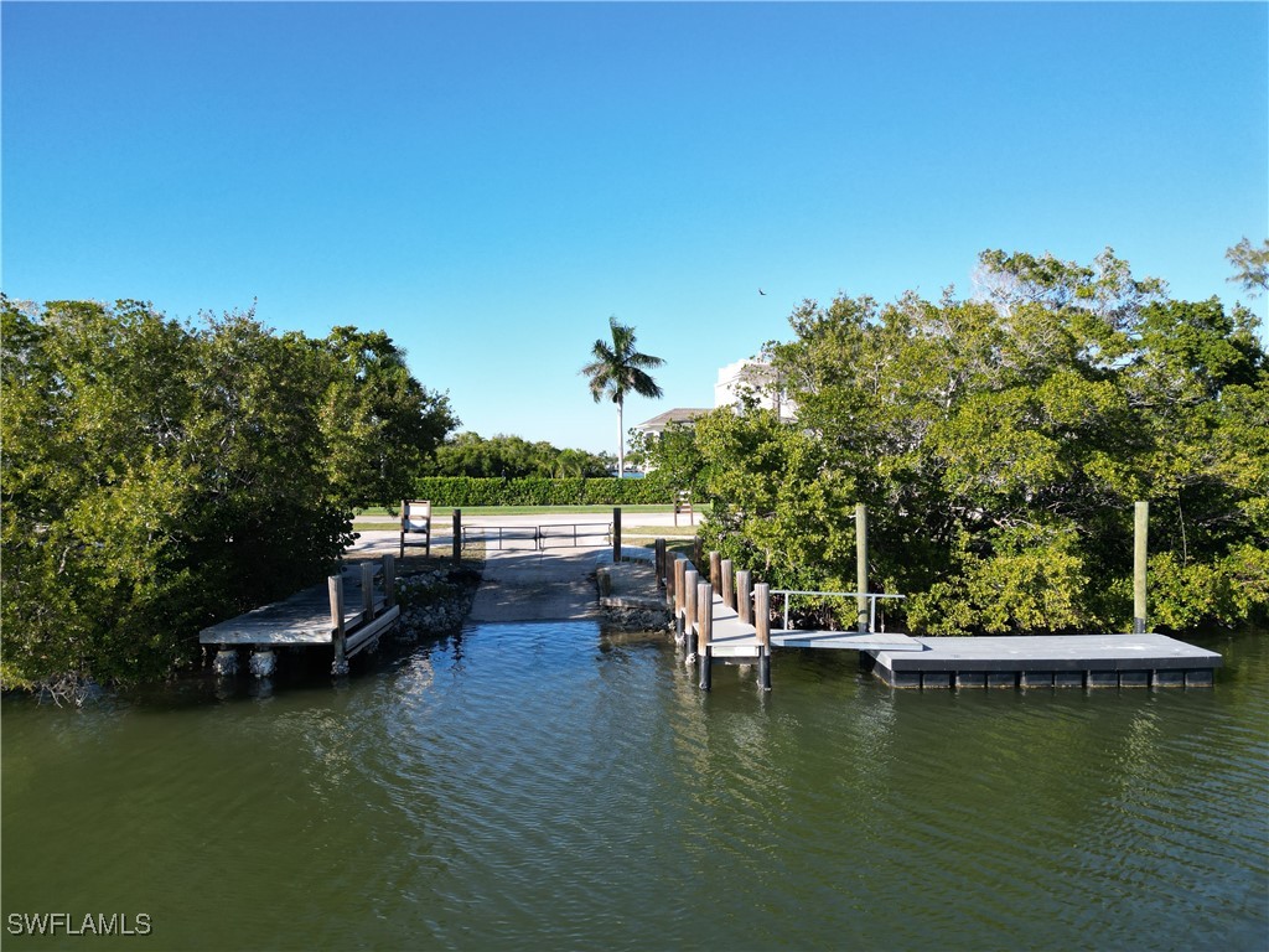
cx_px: 634
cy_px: 476
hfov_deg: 71.6
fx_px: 880
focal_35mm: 24
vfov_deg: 56.8
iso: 120
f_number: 1.7
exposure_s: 1/2000
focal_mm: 6.72
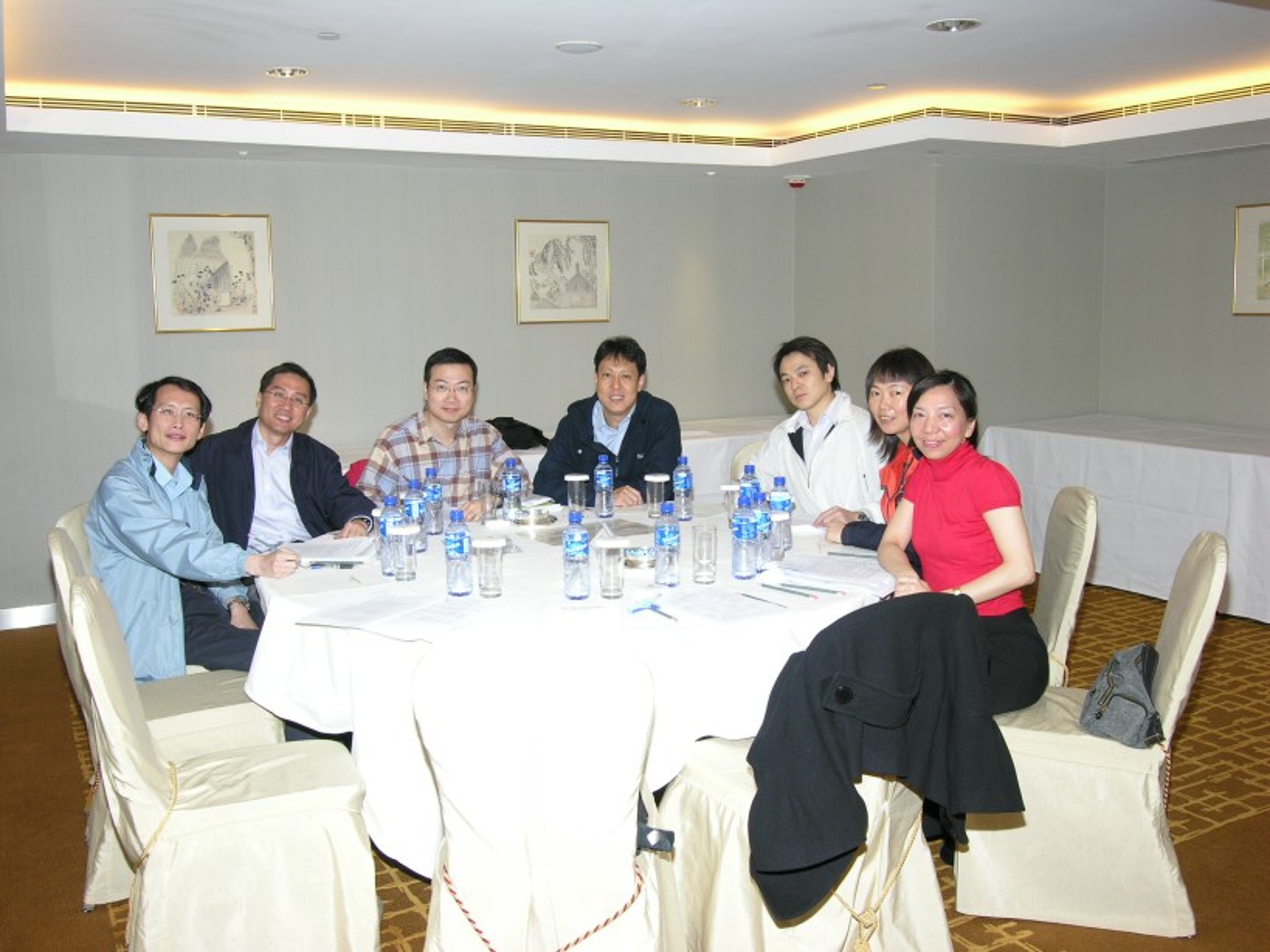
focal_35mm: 32
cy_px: 476
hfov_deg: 56.8
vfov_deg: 44.2
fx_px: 1174
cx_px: 635
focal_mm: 8.1
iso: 100
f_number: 4
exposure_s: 1/60.1
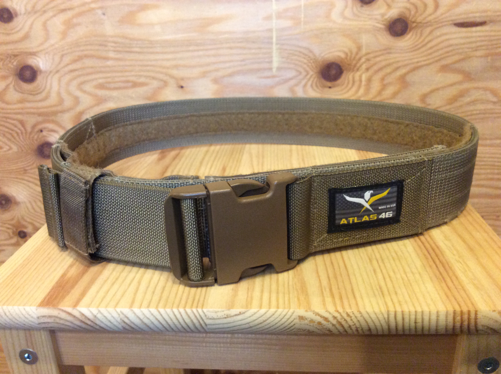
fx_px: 462
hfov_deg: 56.9
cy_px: 187
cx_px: 250
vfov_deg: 44.1
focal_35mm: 32
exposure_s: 1/25
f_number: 2.4
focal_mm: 3.3
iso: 250
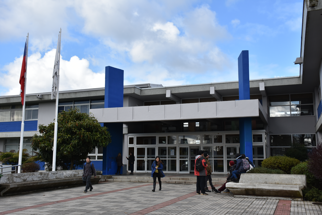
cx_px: 161
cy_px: 108
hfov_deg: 49.5
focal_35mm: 39
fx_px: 349
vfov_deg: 34.2
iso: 220
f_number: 8
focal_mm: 26
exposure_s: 1/500
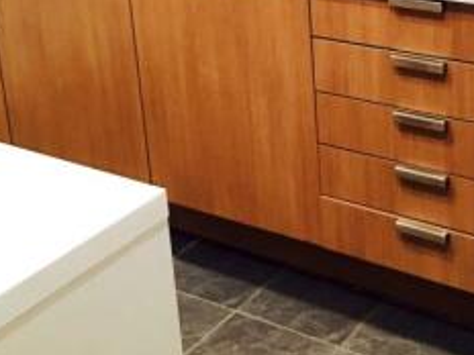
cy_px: 1
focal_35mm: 73
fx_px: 1000
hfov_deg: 26.5
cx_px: 324
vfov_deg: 19.6
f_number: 2.2
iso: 250
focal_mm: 4.15
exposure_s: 1/33
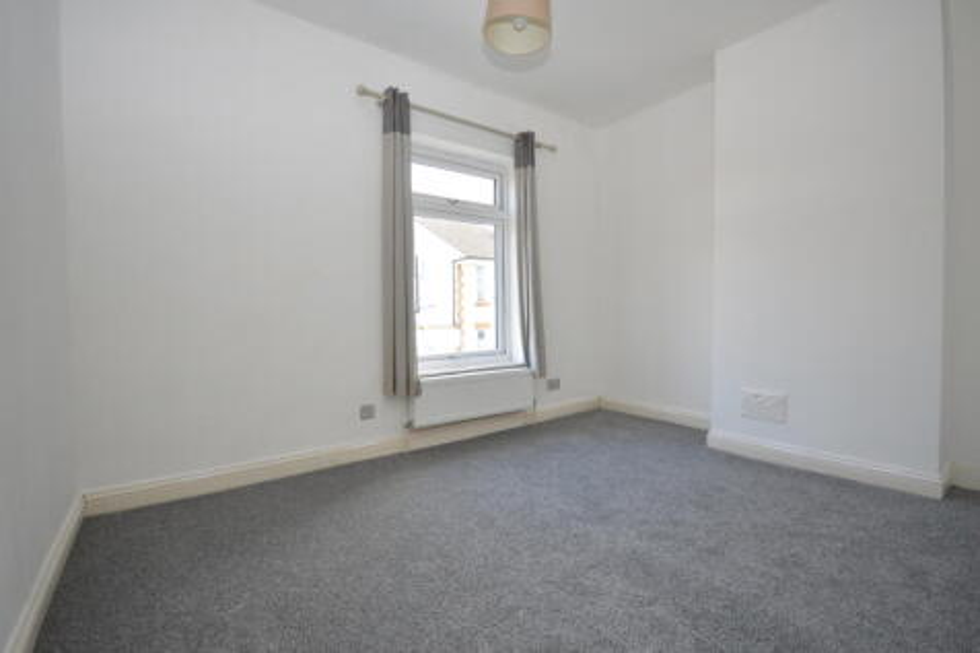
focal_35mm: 15
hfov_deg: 100.4
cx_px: 490
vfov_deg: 77.3
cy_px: 326
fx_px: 408
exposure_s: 1/100
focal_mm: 10
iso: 400
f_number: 5
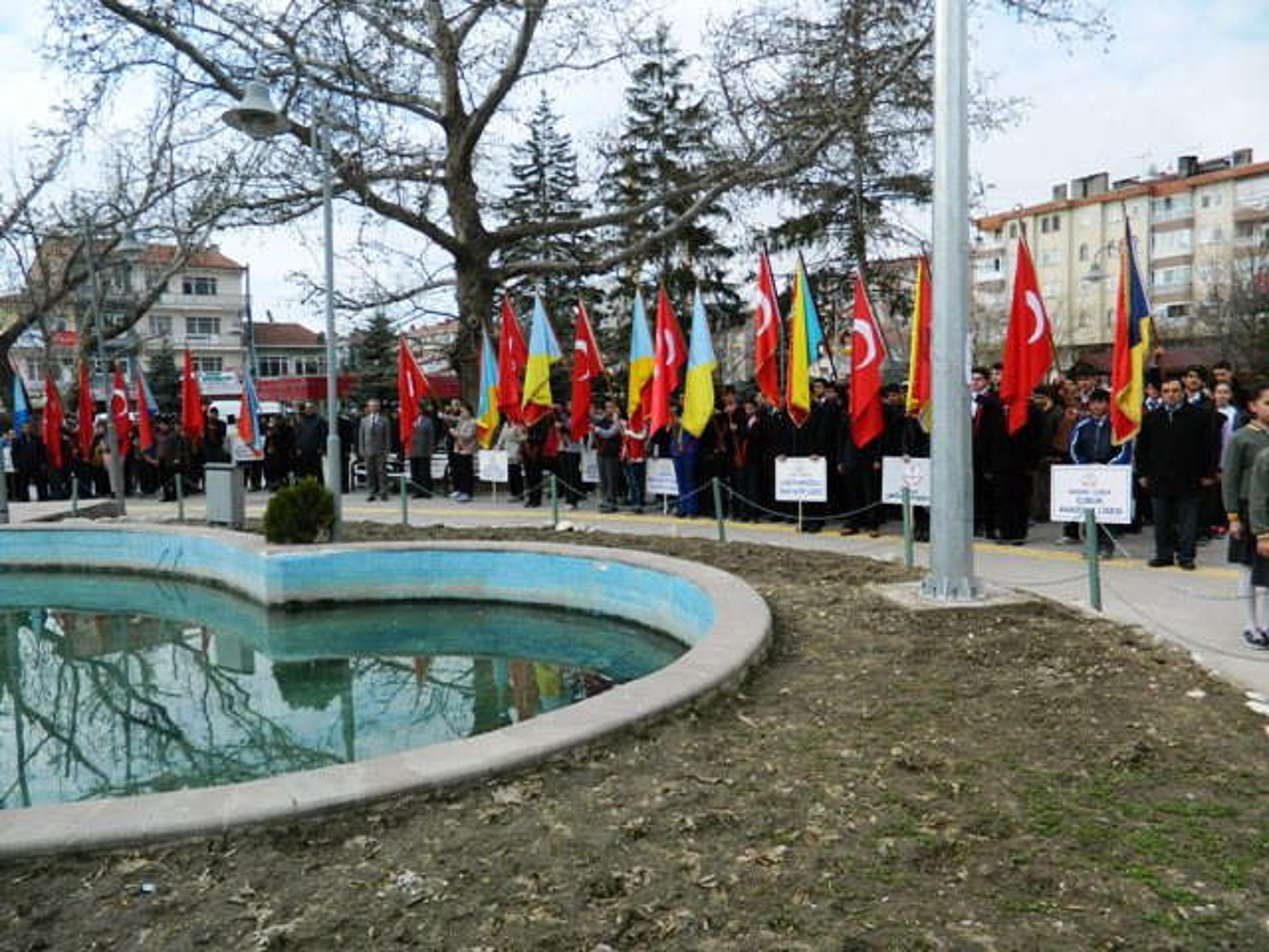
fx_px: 916
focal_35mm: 25
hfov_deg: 69.4
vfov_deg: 54.9
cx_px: 634
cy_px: 476
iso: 80
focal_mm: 4.5
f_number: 3.1
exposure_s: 1/800
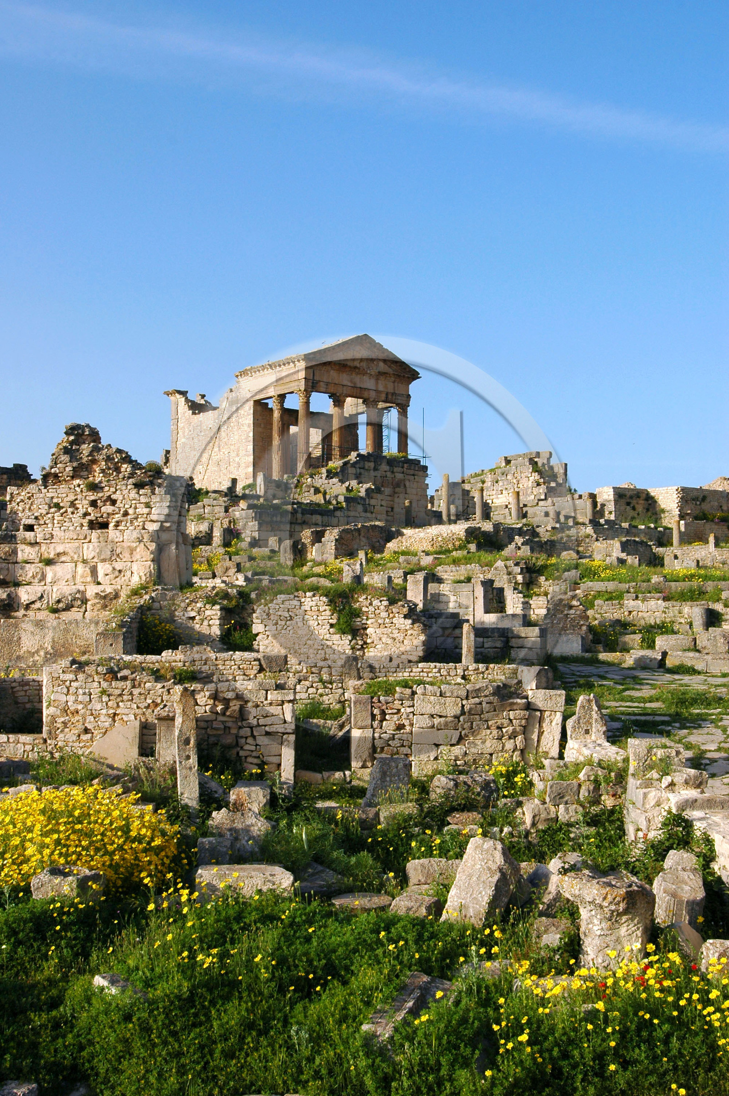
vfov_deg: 49.6
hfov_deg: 34.2
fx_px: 1187
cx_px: 364
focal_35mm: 39
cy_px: 548
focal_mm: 26
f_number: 9
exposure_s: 1/320
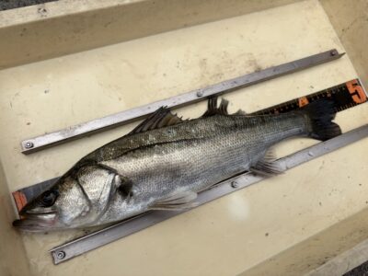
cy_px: 138
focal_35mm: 26
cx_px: 184
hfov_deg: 67.3
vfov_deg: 53.1
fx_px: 276
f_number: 1.6
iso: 50
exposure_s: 1/1451
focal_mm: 5.96
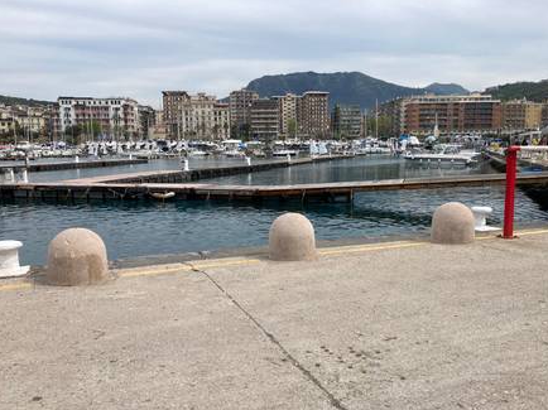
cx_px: 299
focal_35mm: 31
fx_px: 490
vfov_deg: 45.3
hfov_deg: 58.3
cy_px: 225
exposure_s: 1/2433
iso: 25
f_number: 1.8
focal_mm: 3.99
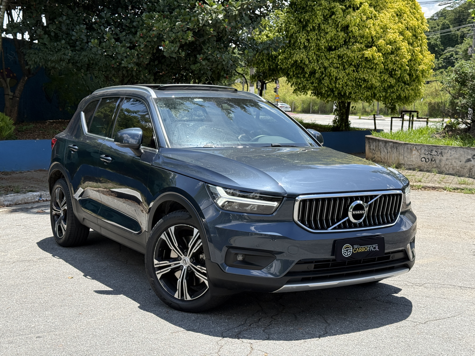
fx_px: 659
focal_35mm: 48
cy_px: 178
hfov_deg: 39.7
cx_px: 238
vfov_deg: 30.3
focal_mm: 6.76
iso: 100
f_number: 1.78
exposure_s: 1/2762
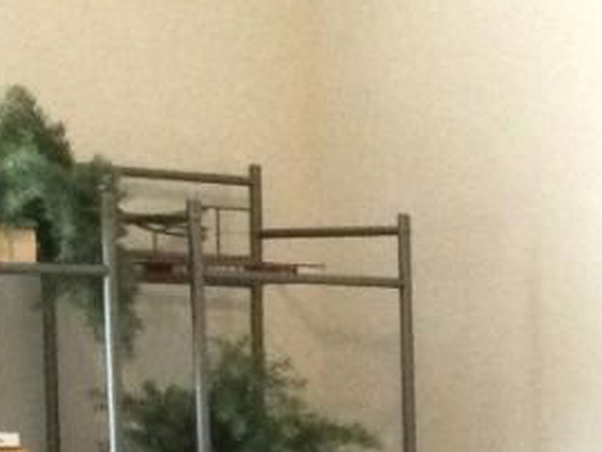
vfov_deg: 8.4
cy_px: 733
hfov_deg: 10.5
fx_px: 3010
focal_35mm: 173
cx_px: 1182
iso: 100
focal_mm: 3.3
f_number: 2.4
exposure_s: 1/30
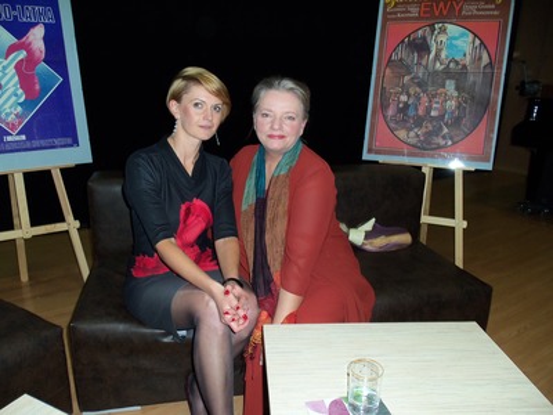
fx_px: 463
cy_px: 208
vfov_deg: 48.2
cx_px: 276
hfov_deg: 61.7
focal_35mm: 29
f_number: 3.4
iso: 100
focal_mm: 5.2
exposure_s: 1/30
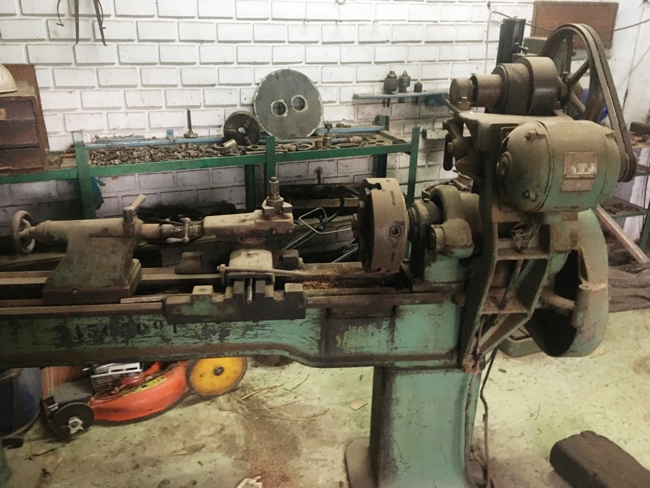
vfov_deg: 48.2
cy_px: 244
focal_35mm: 29
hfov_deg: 61.7
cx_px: 325
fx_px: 545
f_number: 2.2
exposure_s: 1/15
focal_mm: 4.15
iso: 250
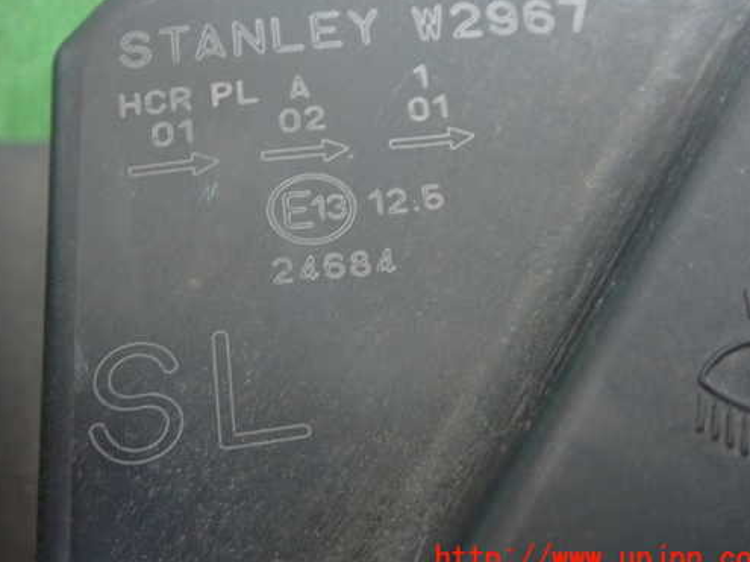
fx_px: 1235
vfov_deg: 25.6
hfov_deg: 33.7
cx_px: 323
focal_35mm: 57
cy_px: 238
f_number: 3.1
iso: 800
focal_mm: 8.4
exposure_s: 1/15
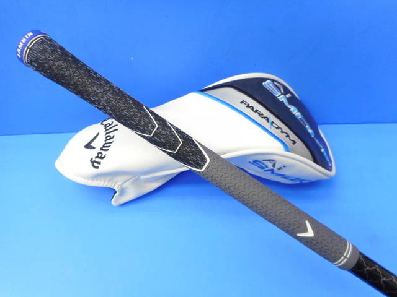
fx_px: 287
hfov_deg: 69.4
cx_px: 198
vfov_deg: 54.9
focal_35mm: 25
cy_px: 148
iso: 160
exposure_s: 1/30
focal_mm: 4.5
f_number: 3.7
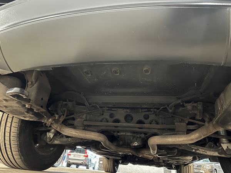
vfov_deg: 56.8
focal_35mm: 24
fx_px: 160
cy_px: 86
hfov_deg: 71.6
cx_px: 116
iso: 1600
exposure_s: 1/25
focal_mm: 6.86
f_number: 1.78
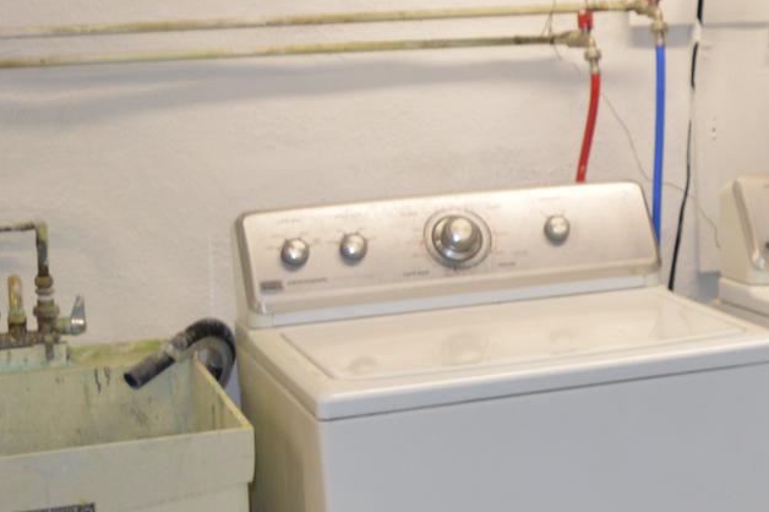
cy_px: 346
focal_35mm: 88
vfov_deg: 15.5
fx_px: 1879
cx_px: 922
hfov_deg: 21.5
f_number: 3.5
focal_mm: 18
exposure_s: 1/60
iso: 400
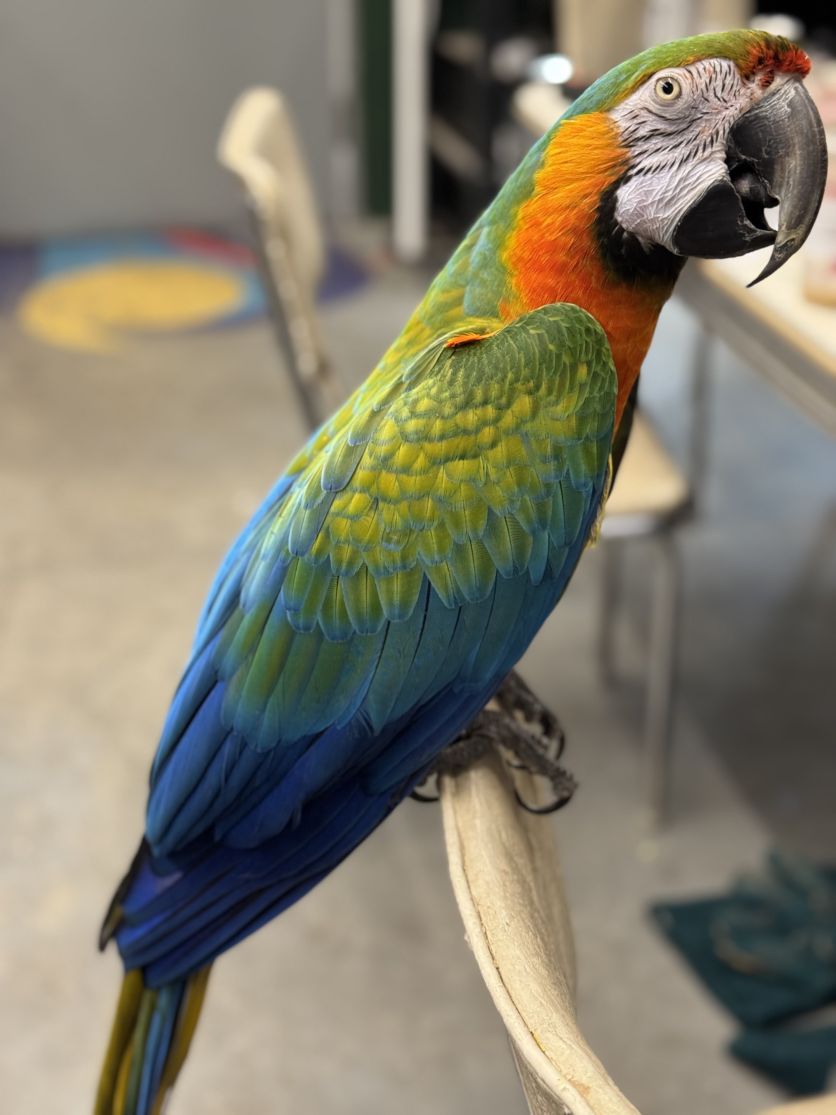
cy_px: 558
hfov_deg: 30.3
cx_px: 418
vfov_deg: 39.7
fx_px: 1546
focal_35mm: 48
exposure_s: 1/40
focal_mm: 6.76
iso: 320
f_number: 1.78
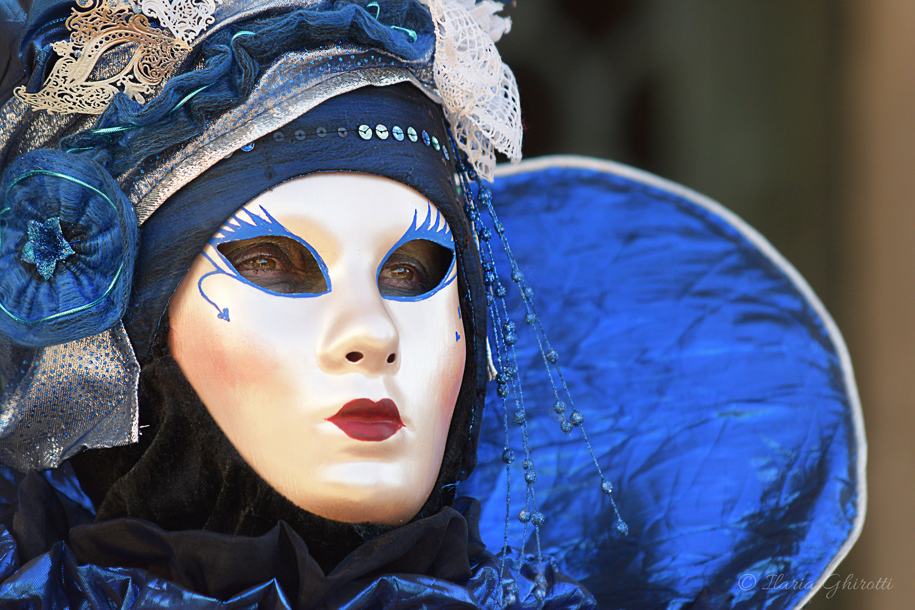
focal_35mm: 300
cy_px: 305
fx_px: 7624
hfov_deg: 6.9
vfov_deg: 4.6
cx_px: 458
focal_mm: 200
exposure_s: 1/1000
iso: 800
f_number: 4
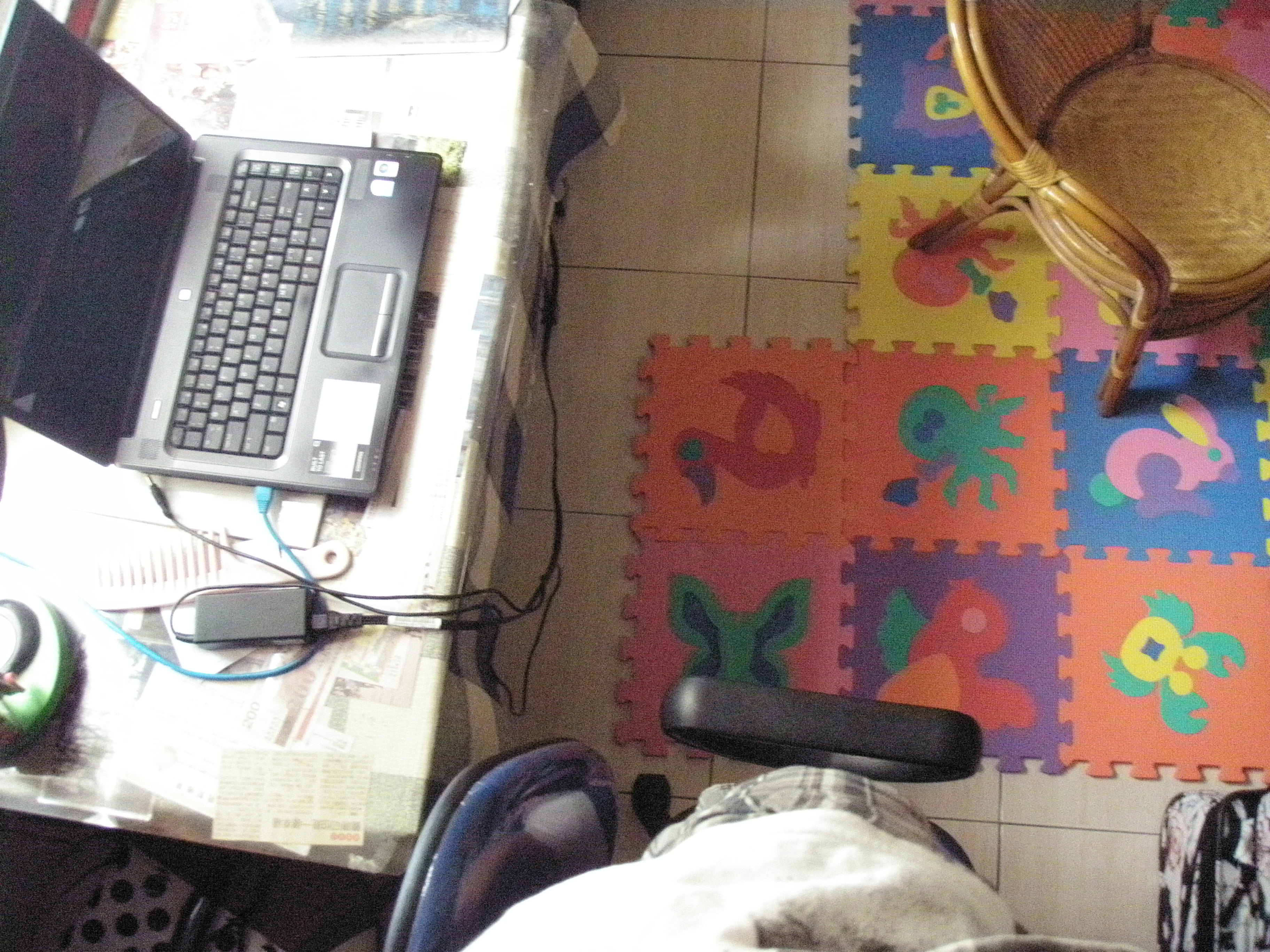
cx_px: 635
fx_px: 1394
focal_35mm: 38
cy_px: 476
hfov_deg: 49.0
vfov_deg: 37.7
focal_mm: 6.7
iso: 1600
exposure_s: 1/13
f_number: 3.5
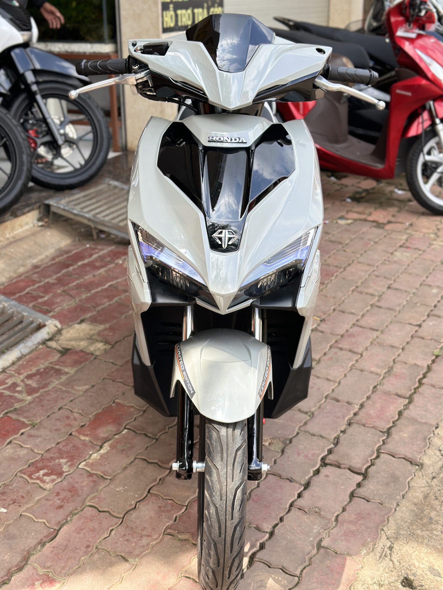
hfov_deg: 30.3
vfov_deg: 39.7
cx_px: 222
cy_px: 295
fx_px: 819
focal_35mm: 48
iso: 80
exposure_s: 1/887
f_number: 1.78
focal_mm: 6.86
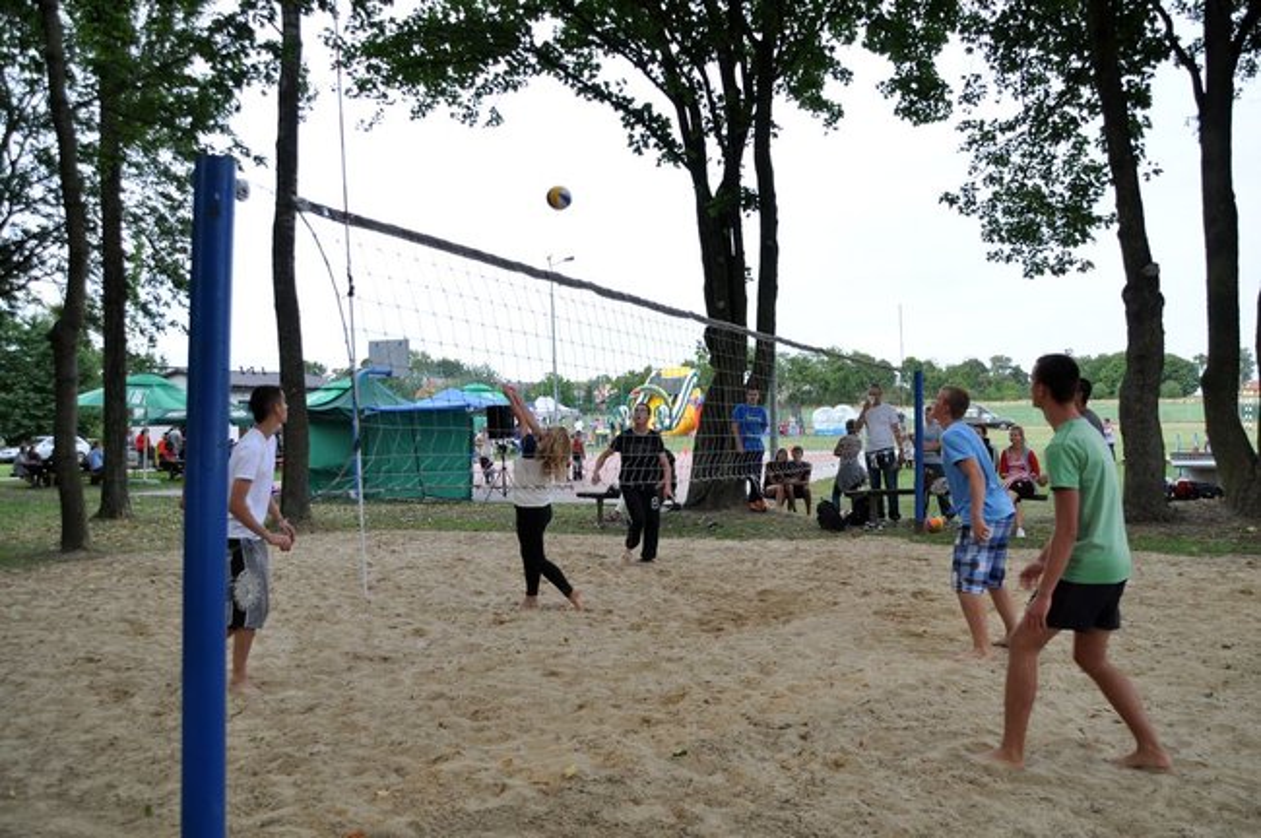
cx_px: 630
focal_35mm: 27
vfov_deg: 47.8
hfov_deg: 67.4
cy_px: 419
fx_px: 945
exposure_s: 1/160
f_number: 5.6
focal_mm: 18
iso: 200
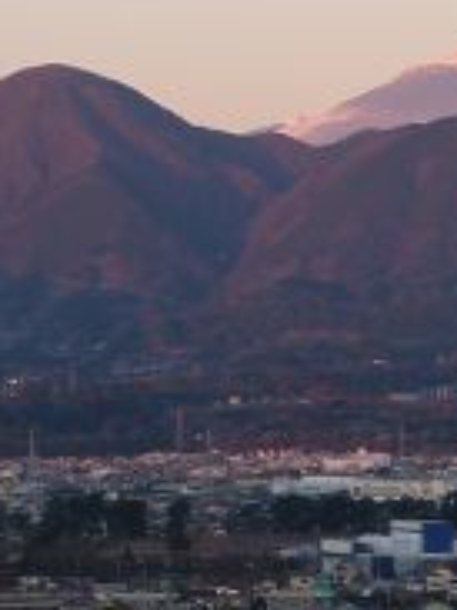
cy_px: 203
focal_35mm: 294
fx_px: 5181
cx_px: 667
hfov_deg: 5.0
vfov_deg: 6.7
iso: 80
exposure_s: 1/50
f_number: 4.2
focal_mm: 12.8
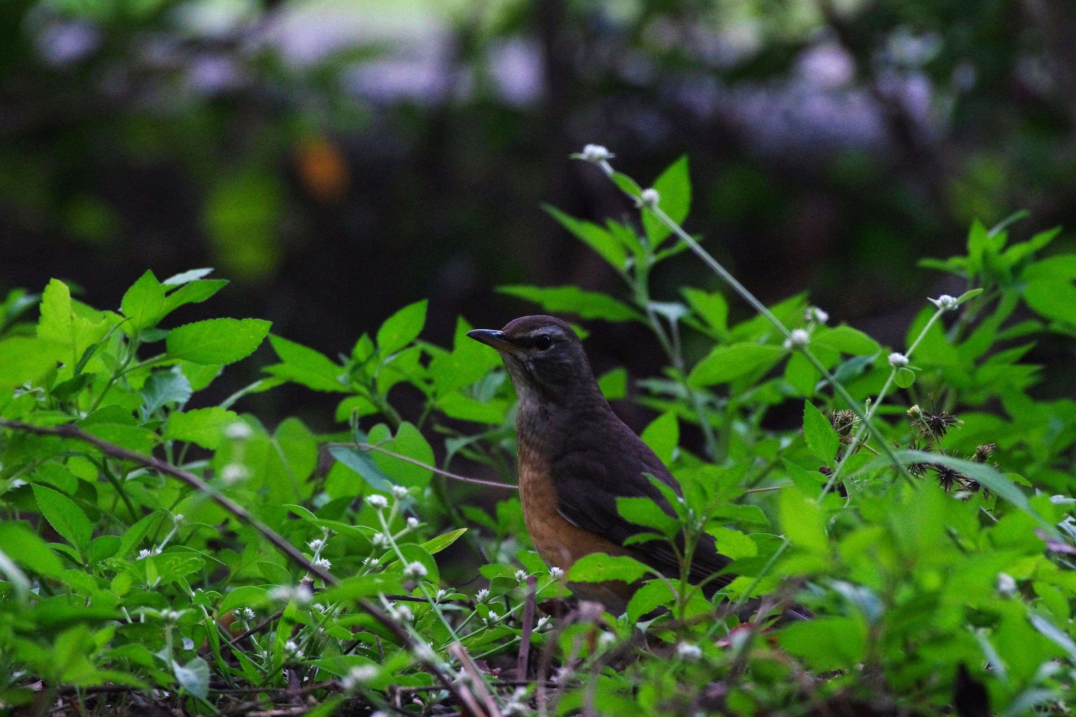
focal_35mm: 675
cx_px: 538
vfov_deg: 2.0
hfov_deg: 3.1
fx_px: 20173
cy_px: 358
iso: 3200
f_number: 6.3
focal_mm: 450
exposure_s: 1/250
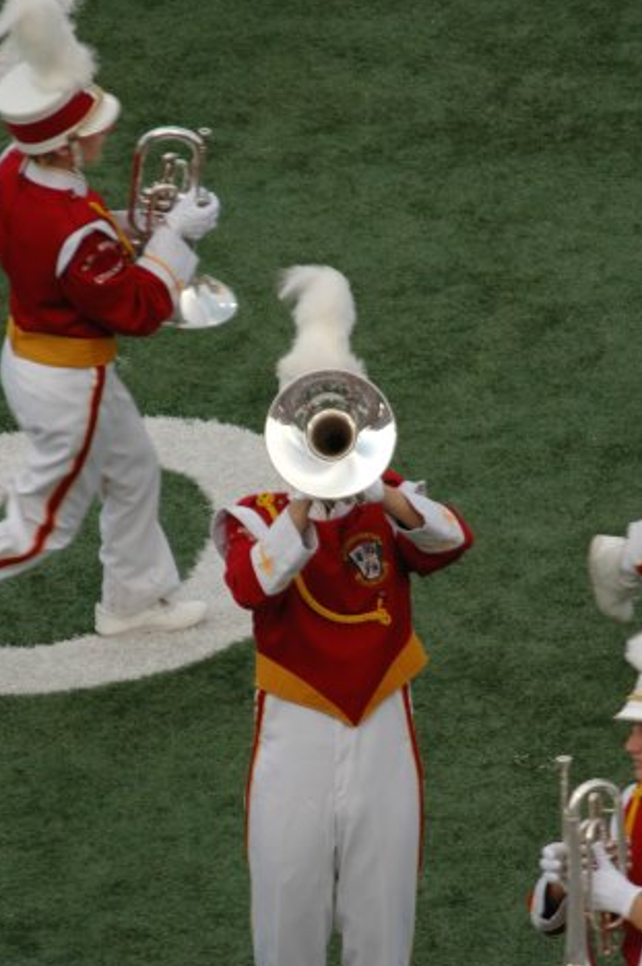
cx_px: 298
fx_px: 20642
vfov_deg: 2.7
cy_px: 607
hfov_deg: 1.8
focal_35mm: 770
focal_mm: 400
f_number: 5.6
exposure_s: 1/250
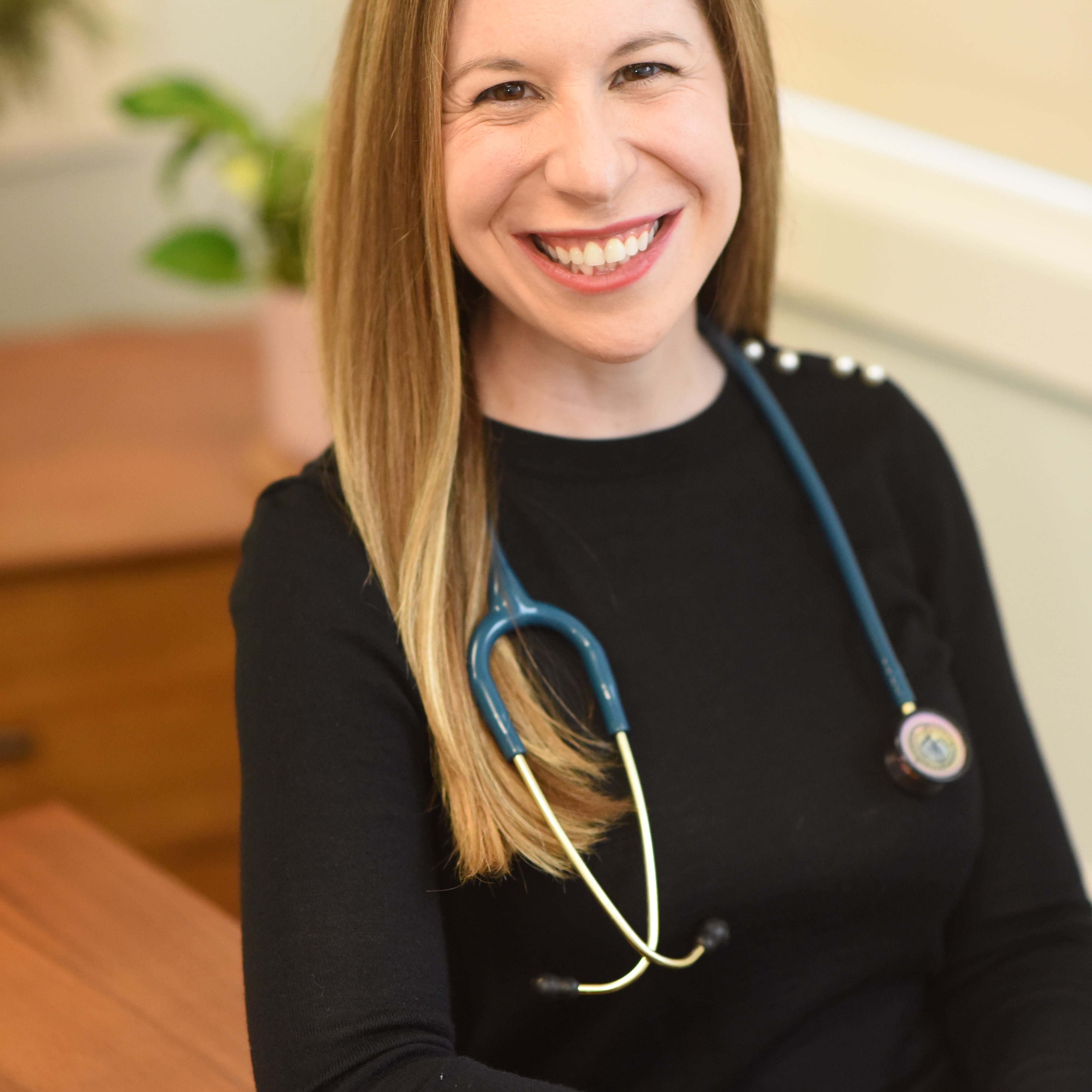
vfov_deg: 16.0
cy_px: 552
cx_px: 544
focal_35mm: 109
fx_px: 3890
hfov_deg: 16.0
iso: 4000
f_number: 2.2
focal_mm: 85
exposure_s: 1/800
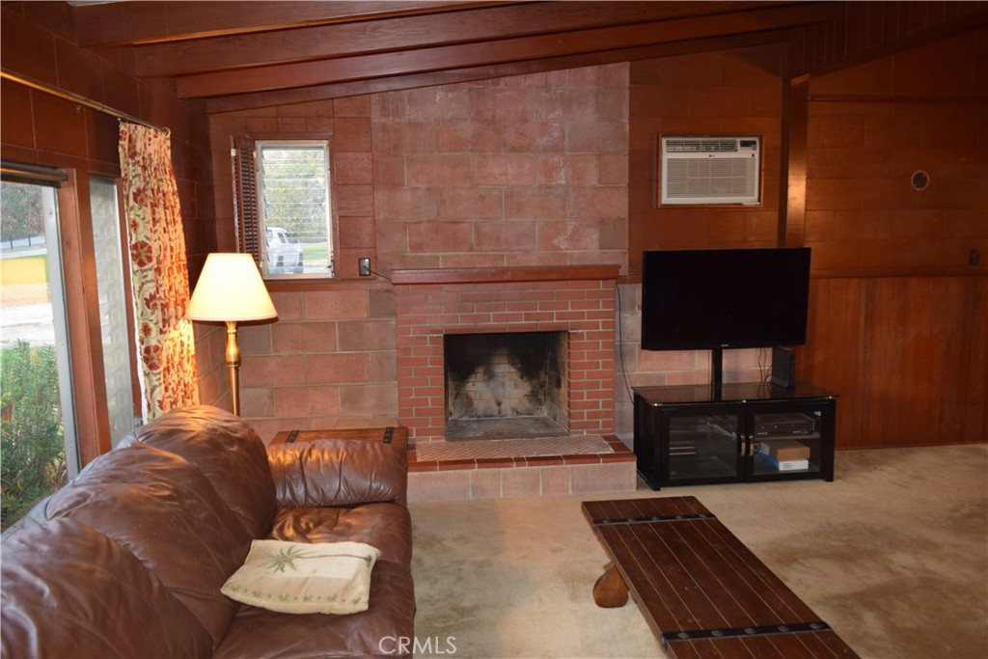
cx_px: 494
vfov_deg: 47.9
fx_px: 741
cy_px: 330
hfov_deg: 67.4
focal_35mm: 27
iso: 1000
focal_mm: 18
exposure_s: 1/60
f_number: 3.5
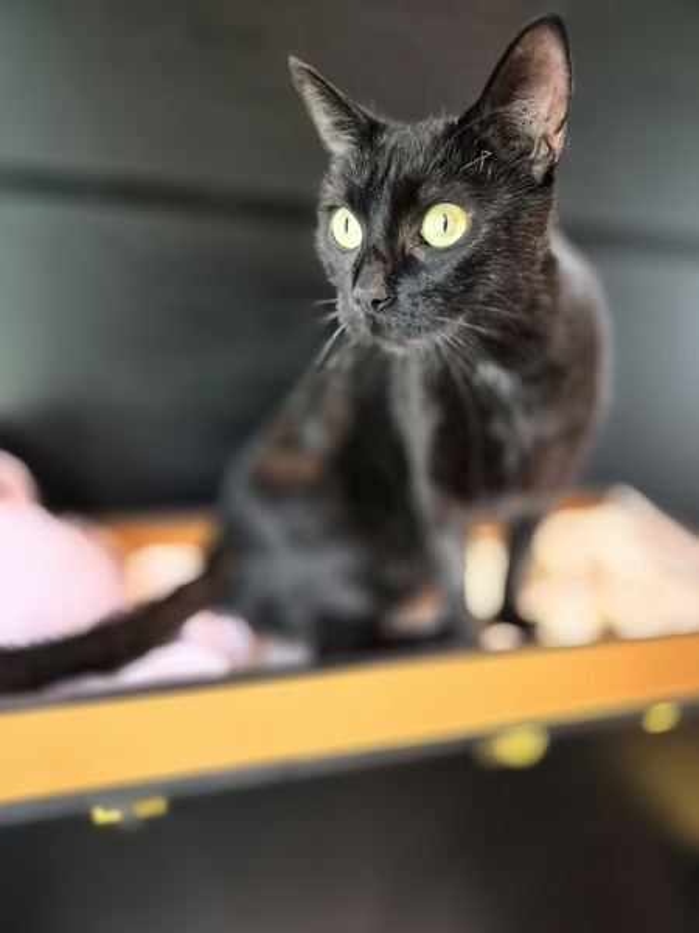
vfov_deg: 73.9
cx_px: 350
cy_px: 466
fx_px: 619
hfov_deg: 58.9
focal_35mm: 23
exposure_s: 1/100
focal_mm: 5.4
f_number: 1.8
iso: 2000
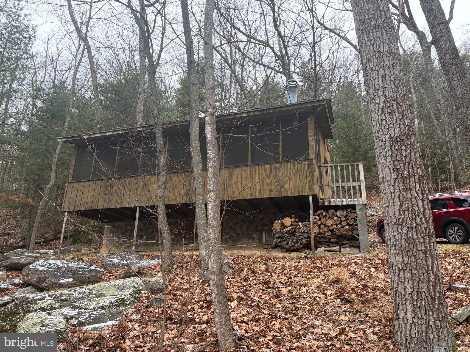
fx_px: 353
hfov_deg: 67.3
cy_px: 176
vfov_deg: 53.1
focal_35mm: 26
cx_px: 235
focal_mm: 5.96
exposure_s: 1/140
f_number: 1.6
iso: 80
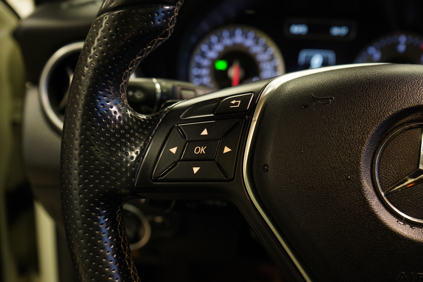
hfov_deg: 55.8
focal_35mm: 34
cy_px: 141
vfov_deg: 38.9
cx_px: 212
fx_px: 399
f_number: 5.6
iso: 2500
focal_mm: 34
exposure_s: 1/20
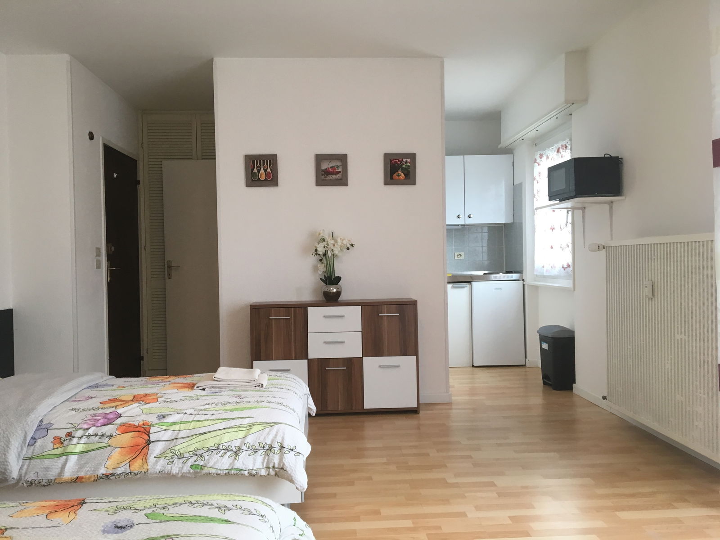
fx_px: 603
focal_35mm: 29
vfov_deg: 48.2
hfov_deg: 61.7
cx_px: 360
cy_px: 270
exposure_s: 1/33
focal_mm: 4.15
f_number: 2.2
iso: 50
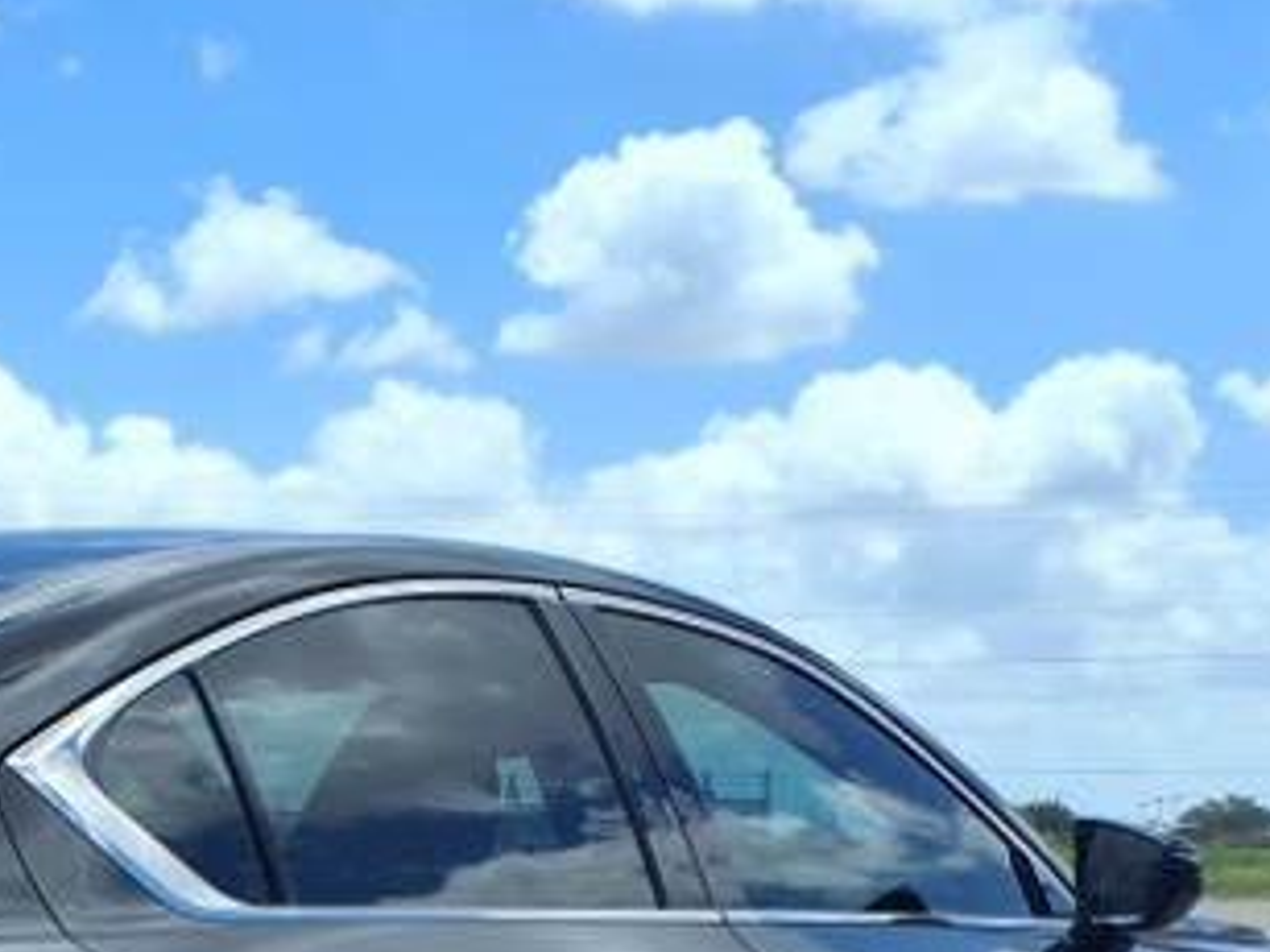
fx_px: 3301
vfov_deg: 15.6
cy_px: 1242
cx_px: -29
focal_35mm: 90
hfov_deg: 21.0
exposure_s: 1/2500
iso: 40
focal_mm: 3.58
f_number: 1.9
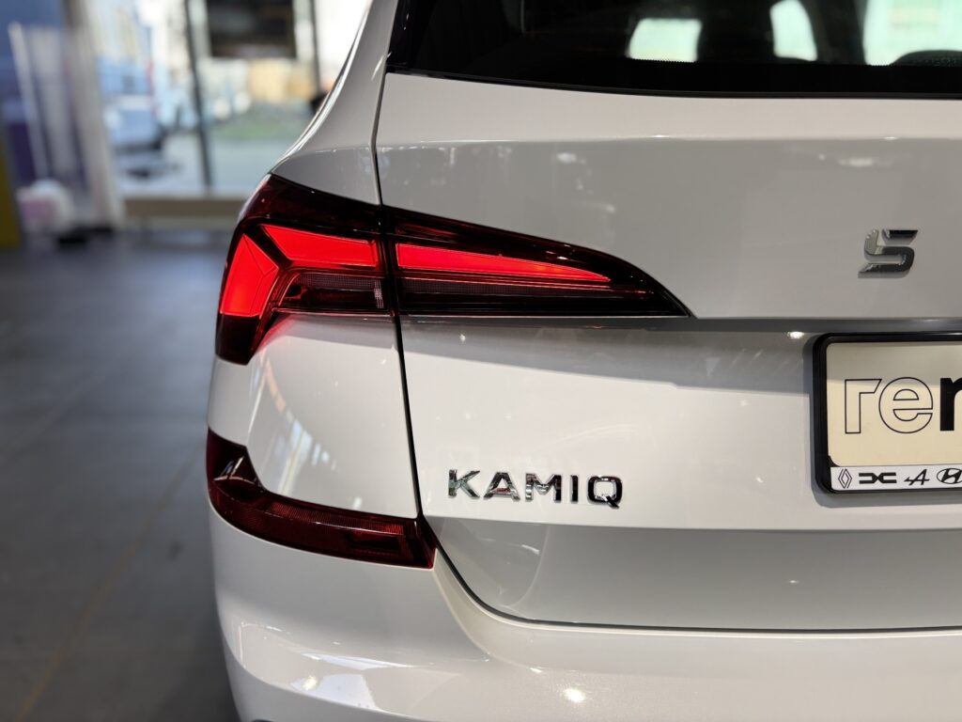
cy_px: 361
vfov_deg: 53.1
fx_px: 723
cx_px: 481
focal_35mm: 26
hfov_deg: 67.3
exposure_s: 1/100
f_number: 1.6
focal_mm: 5.96
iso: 50
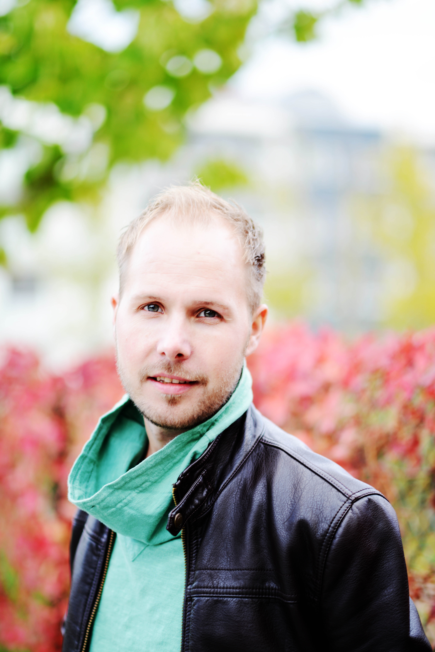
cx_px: 218
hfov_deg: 16.1
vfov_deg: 23.9
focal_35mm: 85
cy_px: 326
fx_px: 1539
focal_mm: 85
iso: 100
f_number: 1.8
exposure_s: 1/100
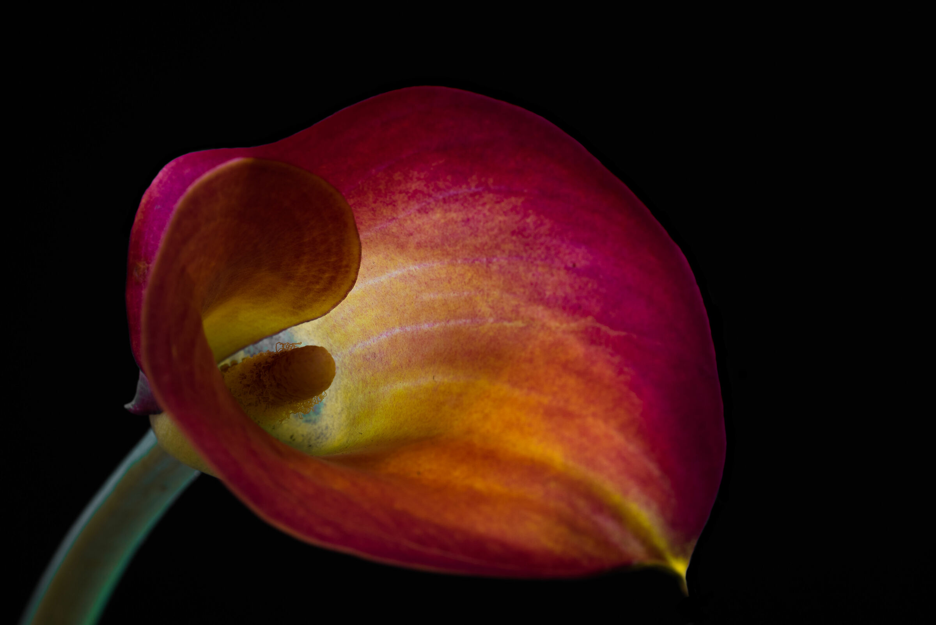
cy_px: 312
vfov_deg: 7.6
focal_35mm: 180
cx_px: 468
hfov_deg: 11.4
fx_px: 4681
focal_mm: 180
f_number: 20
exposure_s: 8
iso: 100
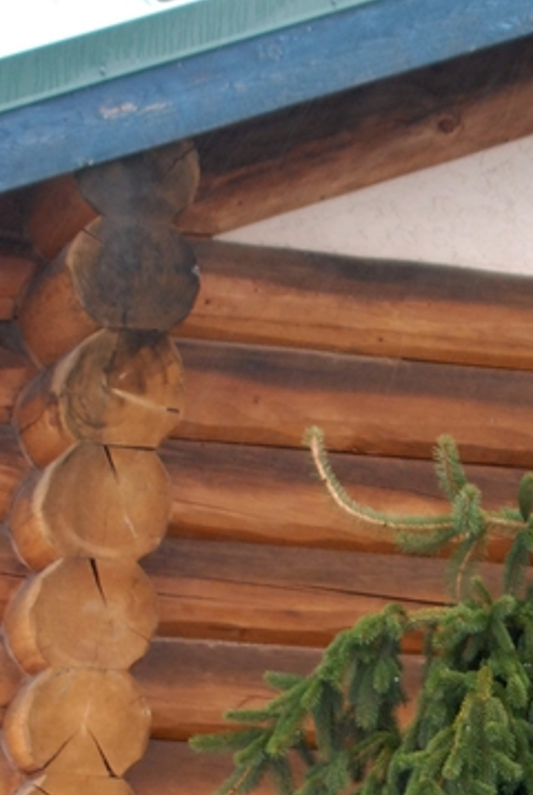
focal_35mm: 180
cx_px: 636
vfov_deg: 11.2
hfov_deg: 7.6
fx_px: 3982
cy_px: 964
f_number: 4
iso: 400
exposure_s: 1/50
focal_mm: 42
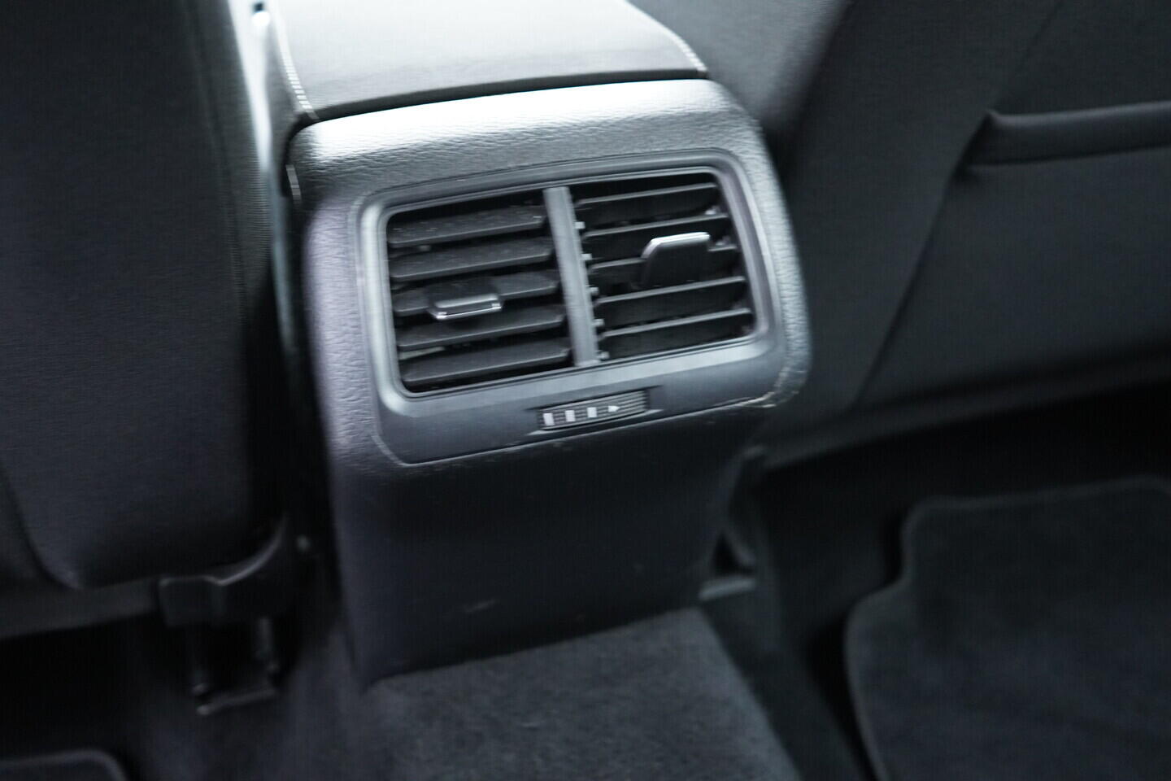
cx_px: 586
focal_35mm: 36
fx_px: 1171
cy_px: 390
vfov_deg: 36.9
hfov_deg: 53.1
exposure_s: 1/40
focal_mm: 24
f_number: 2.8
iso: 2500
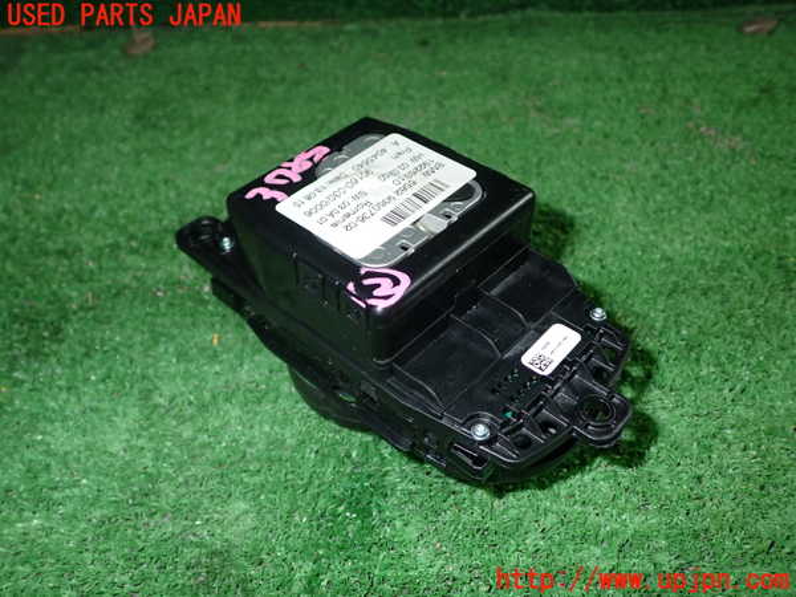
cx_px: 398
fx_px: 736
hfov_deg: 56.8
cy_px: 298
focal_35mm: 32
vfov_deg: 44.2
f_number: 7.1
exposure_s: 1/30
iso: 250
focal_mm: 5.79
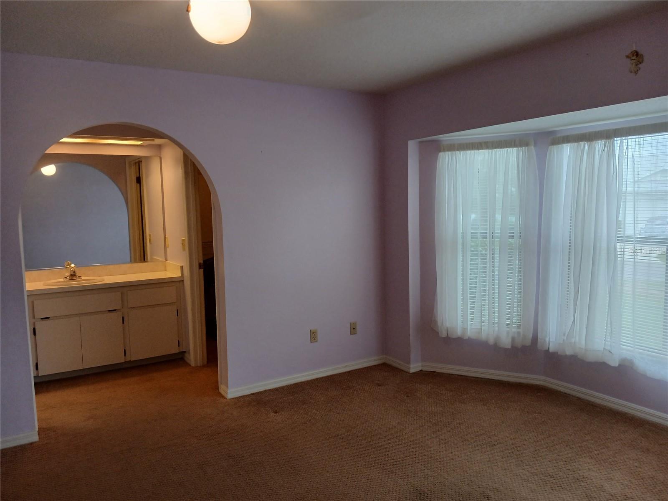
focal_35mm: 26
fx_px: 502
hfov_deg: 67.3
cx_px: 334
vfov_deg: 53.1
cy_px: 250
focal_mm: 3.98
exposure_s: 1/60
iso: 125
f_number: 1.8
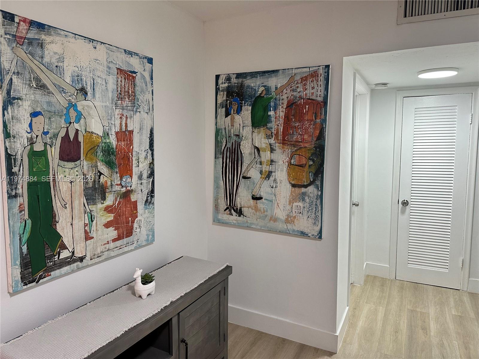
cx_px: 240
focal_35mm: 24
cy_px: 180
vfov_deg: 56.8
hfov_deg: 71.6
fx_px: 332
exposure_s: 1/120
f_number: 1.78
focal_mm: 6.86
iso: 200
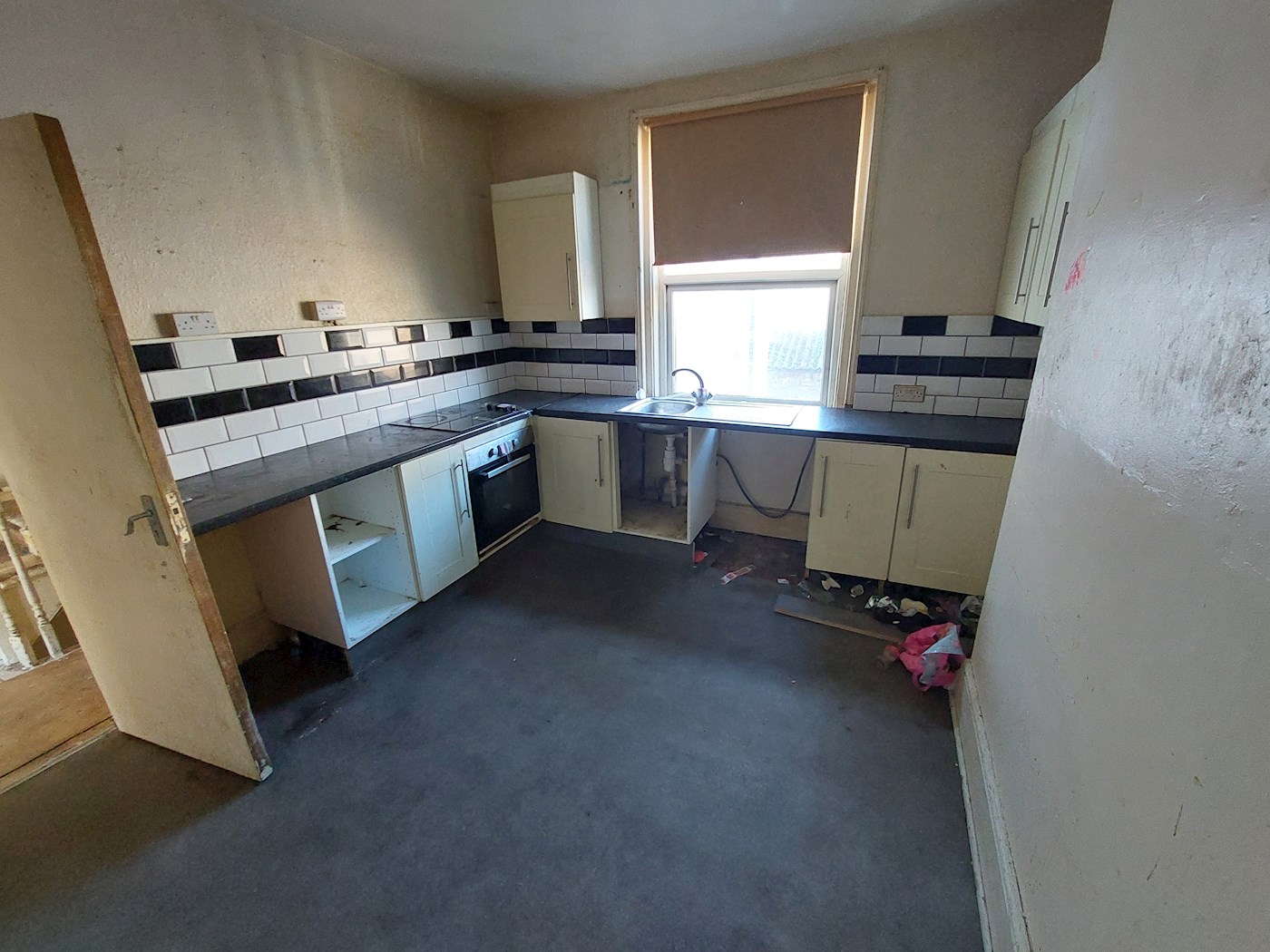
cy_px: 476
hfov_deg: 106.2
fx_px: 477
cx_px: 635
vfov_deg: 89.9
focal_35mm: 13
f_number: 2.2
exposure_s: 1/50
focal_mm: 1.74
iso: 320
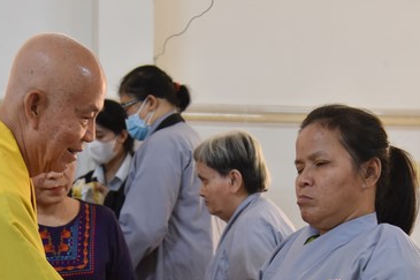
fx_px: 956
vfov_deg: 16.5
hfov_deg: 24.8
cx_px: 198
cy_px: 215
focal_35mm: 82
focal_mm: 46
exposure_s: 1/60
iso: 2000
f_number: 4
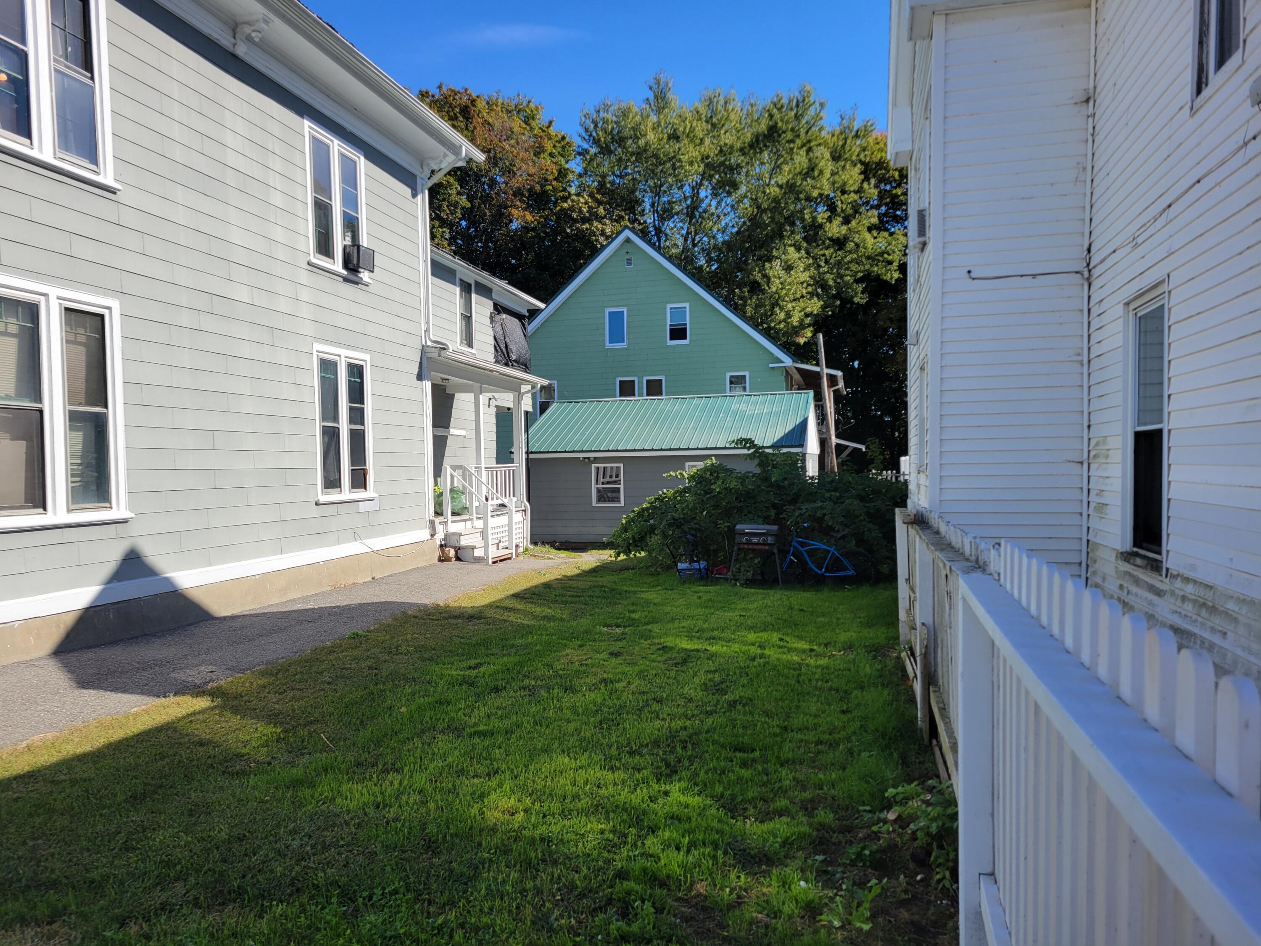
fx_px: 947
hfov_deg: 67.3
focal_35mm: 26
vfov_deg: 53.1
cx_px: 630
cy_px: 473
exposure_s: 1/1785
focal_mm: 5.4
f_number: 1.8
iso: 40
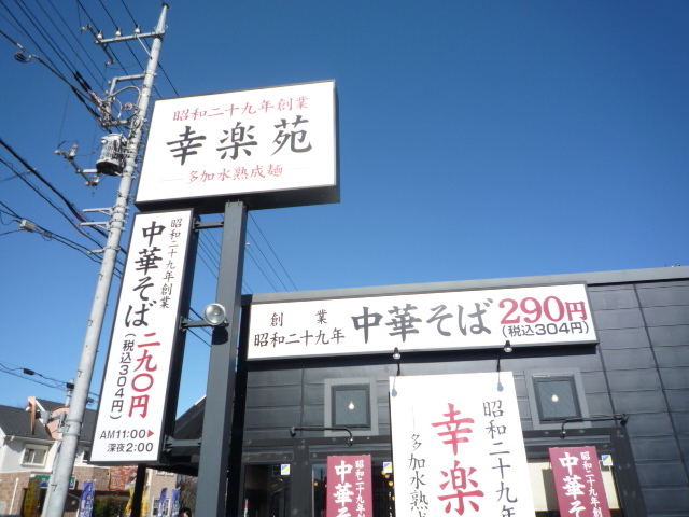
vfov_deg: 54.9
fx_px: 498
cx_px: 344
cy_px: 258
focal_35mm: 25
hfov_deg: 69.4
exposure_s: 1/640
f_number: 4
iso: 100
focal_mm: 4.4
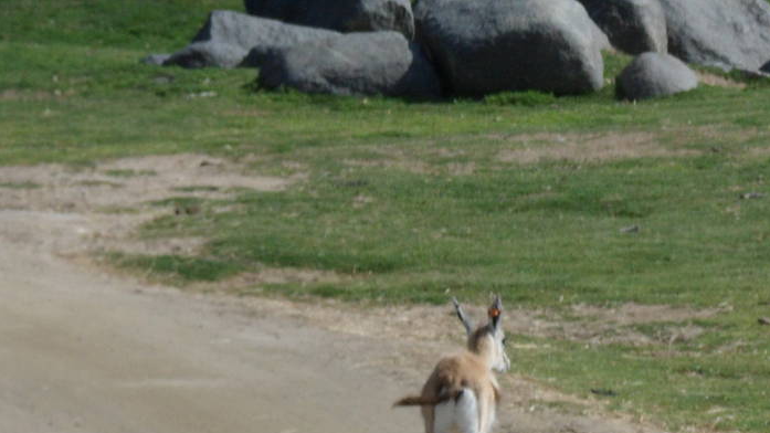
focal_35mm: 405
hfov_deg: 5.3
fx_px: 8269
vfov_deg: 3.0
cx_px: 793
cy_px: 220
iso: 80
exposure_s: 1/750
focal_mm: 28.7
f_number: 5.5
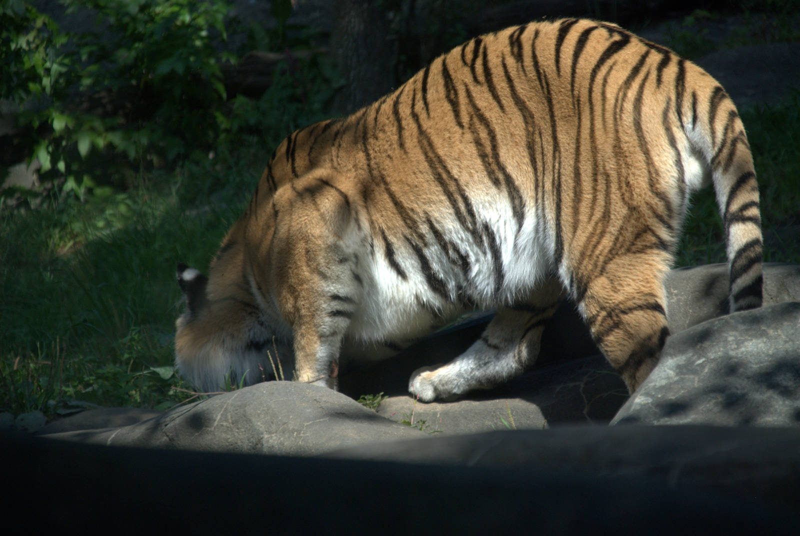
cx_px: 400
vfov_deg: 5.1
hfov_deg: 7.6
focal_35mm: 270
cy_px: 268
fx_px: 6009
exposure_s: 1/500
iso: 450
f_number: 6.3
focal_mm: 180
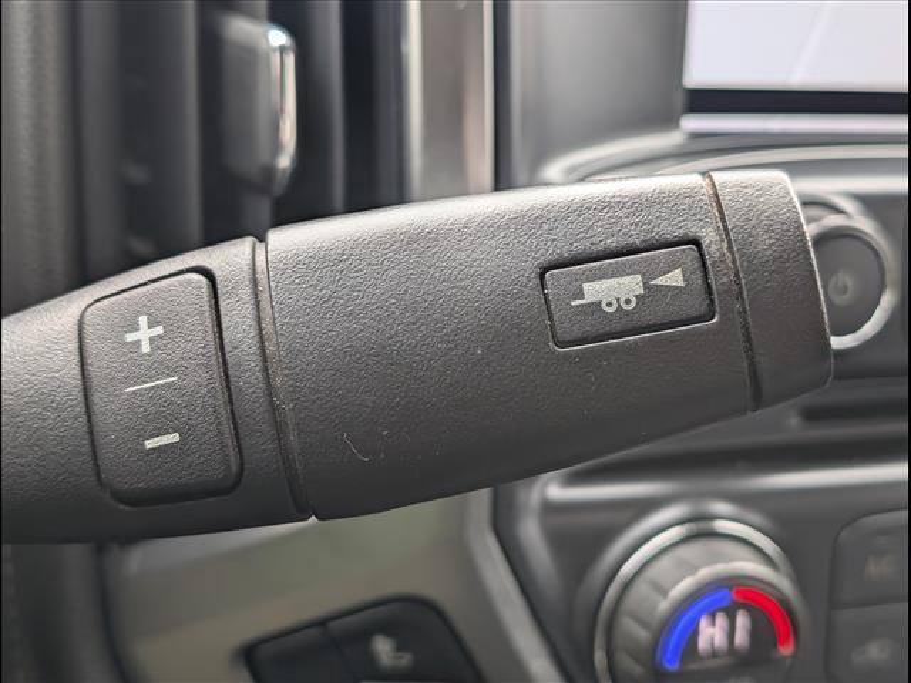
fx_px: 1290
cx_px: 456
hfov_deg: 38.9
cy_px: 342
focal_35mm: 49
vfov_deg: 29.7
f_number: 1.68
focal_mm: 6.9
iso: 270
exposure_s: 1/244
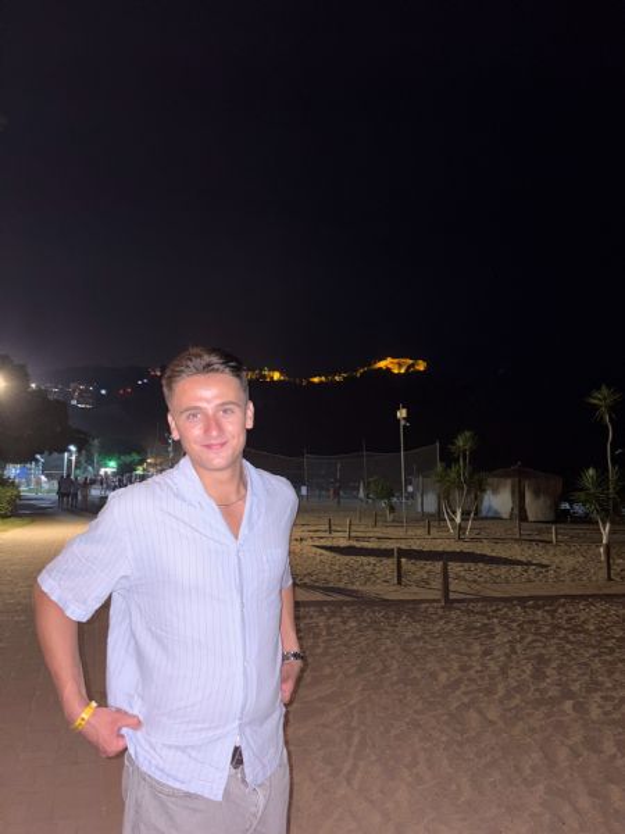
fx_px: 626
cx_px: 312
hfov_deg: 53.1
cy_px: 417
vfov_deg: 67.3
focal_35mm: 26
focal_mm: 5.96
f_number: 1.6
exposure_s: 1/4
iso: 100
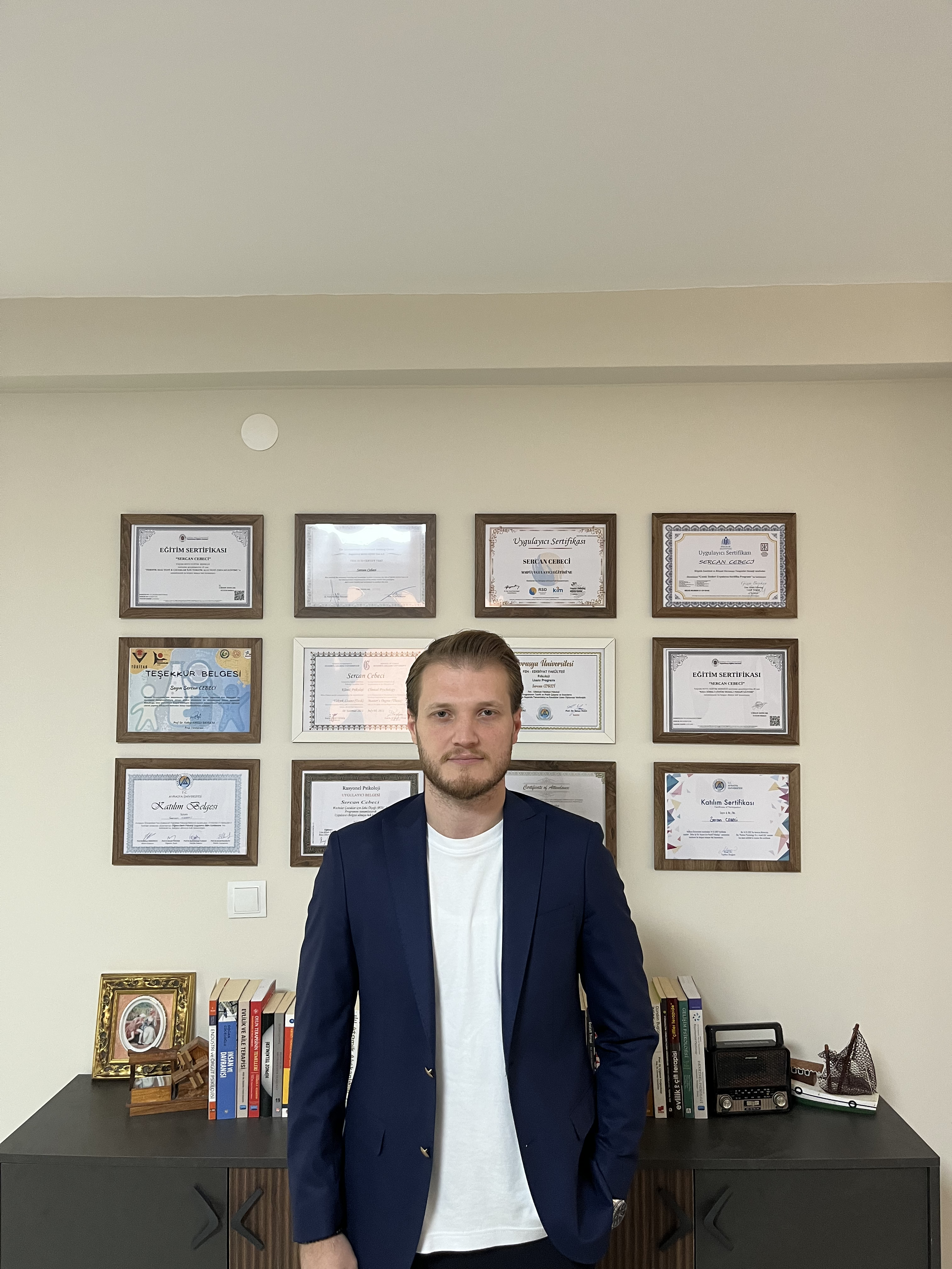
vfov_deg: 67.3
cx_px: 476
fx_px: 953
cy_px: 634
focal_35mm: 26
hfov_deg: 53.1
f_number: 1.6
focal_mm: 5.1
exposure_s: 1/50
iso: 200
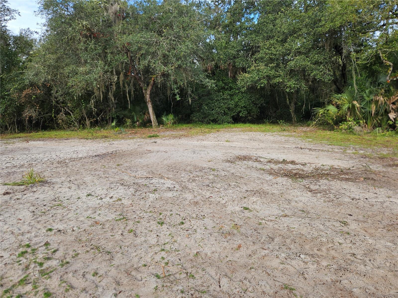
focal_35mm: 23
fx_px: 264
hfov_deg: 73.9
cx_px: 199
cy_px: 149
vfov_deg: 58.9
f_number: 1.8
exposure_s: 1/548
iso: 25
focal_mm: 5.4
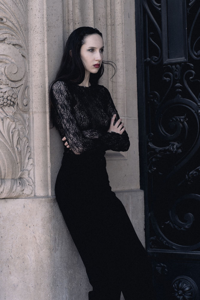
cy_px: 150
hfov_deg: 16.1
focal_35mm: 85
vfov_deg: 23.9
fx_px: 708
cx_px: 100
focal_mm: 85
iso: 100
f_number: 5.6
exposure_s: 1/250
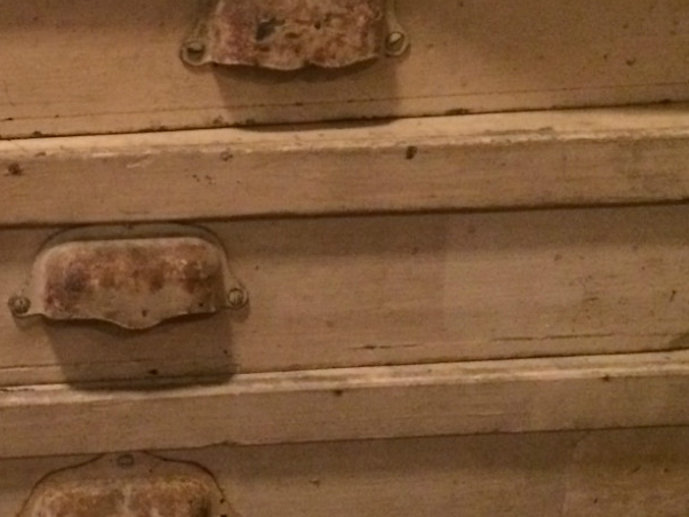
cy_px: 197
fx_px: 1532
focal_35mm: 77
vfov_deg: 19.1
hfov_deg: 24.9
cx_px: 126
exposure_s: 1/15
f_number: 2.2
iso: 500
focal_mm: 4.15
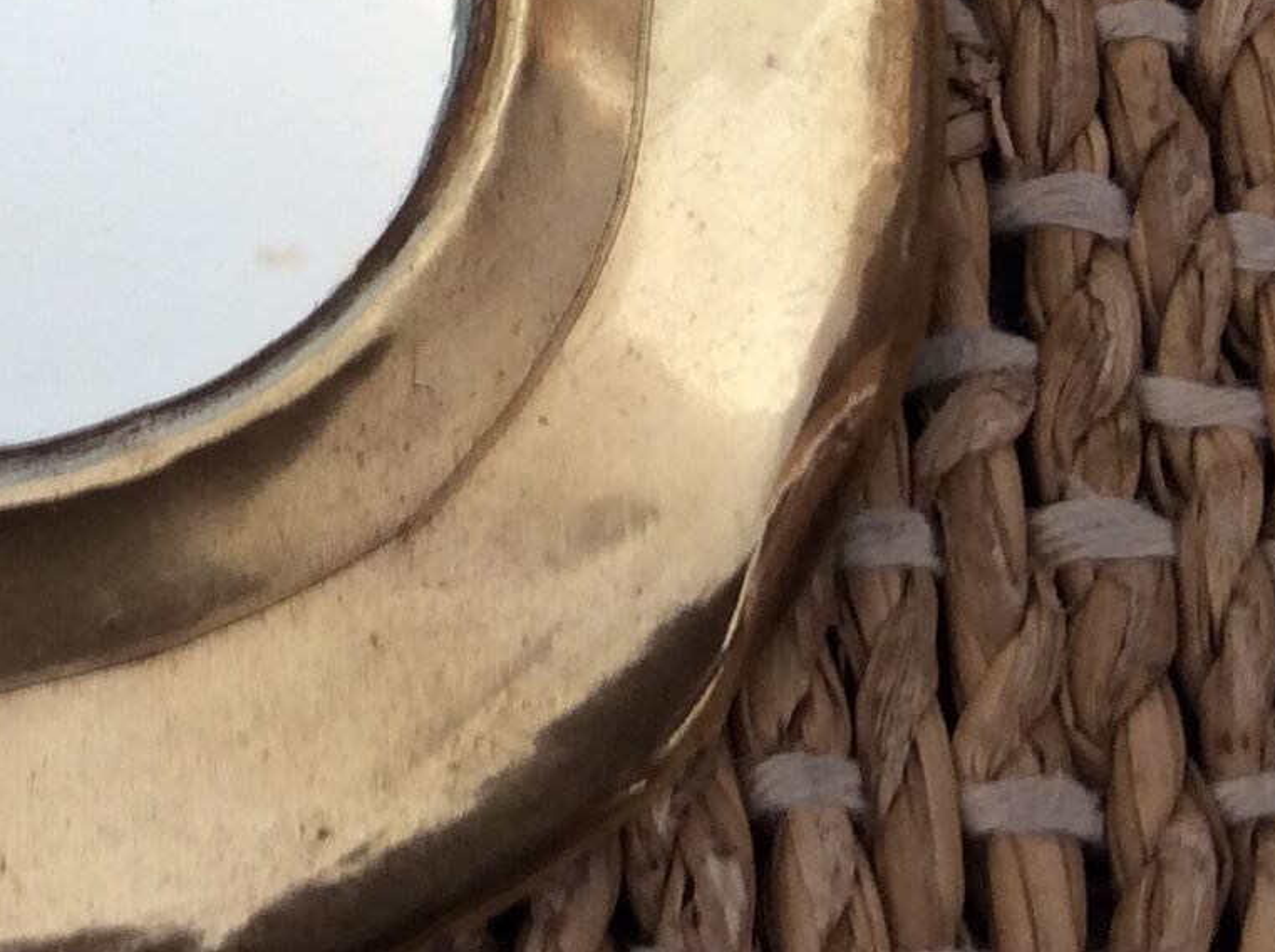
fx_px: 4008
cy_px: -77
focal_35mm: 109
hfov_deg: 17.3
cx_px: -255
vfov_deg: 13.3
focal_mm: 3.3
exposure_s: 1/25
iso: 32
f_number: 2.4
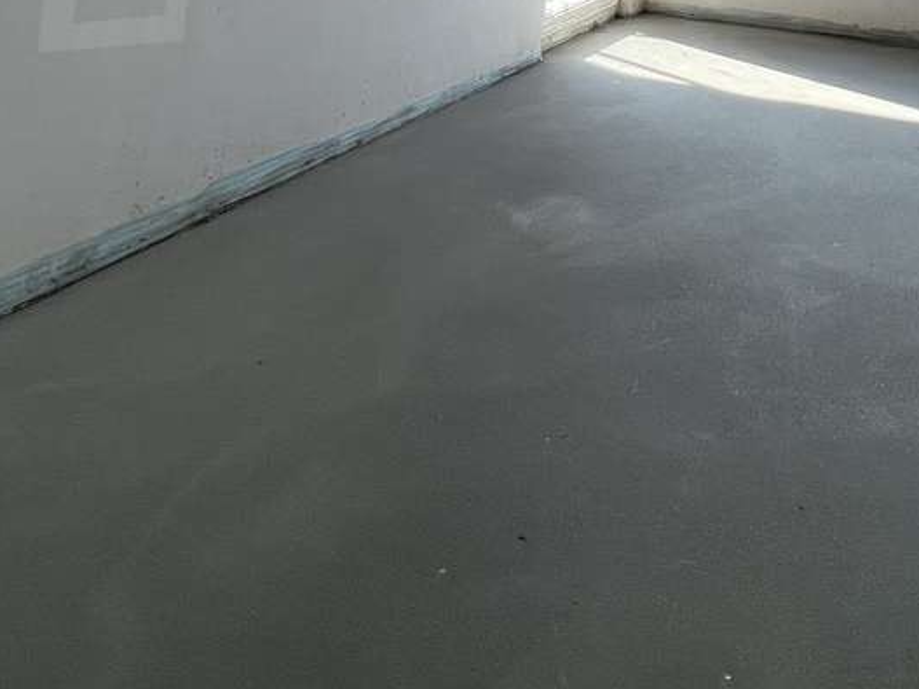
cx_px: 760
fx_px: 982
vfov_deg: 29.7
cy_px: -240
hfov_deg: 46.9
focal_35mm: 37
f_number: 1.8
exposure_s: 1/122
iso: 40
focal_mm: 1.57
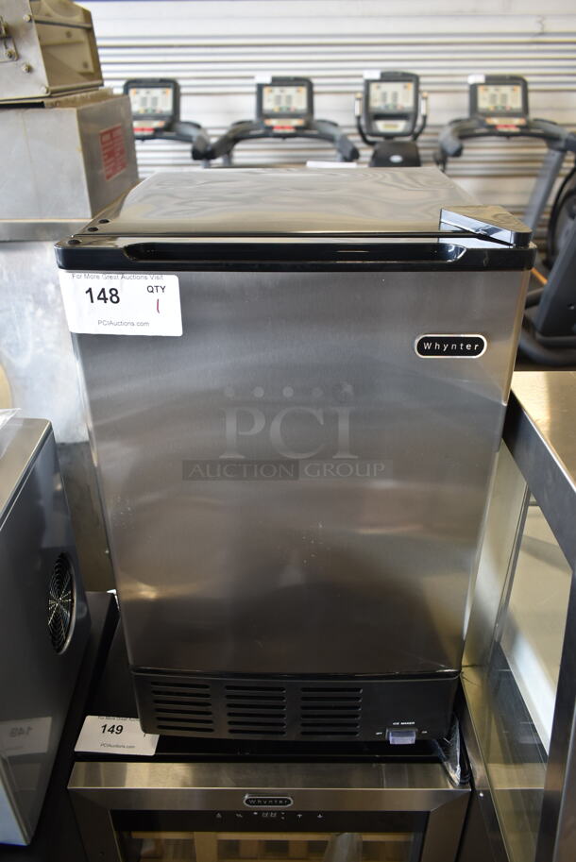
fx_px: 647
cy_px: 431
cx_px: 288
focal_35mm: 27
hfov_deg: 48.0
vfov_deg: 67.3
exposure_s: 1/30
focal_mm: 18
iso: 320
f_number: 3.5
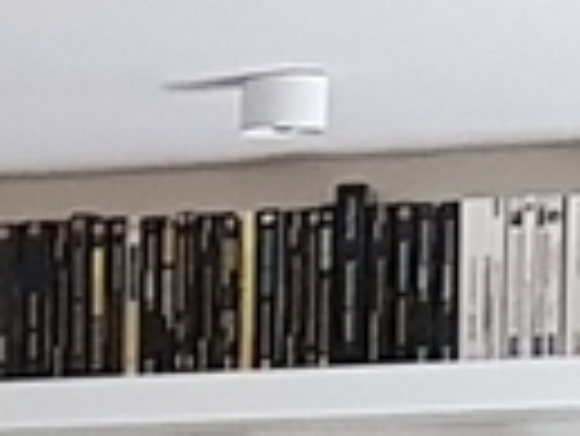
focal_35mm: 206
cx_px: -333
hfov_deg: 9.3
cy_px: 1659
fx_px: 3455
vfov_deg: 6.2
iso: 200
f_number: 1.7
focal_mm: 4.2
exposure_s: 1/26
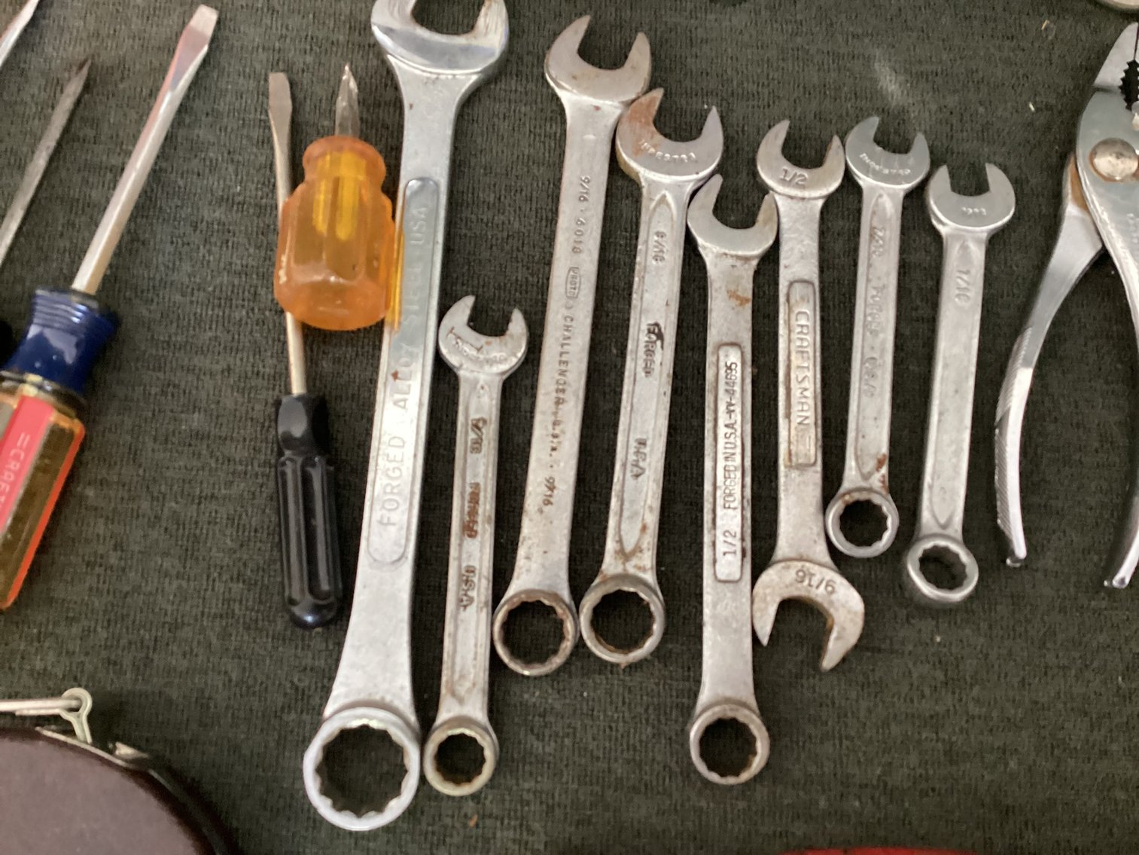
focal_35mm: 31
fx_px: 1020
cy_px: 428
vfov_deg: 45.4
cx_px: 570
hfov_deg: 58.3
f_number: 2.4
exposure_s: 1/40
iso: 400
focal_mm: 3.3
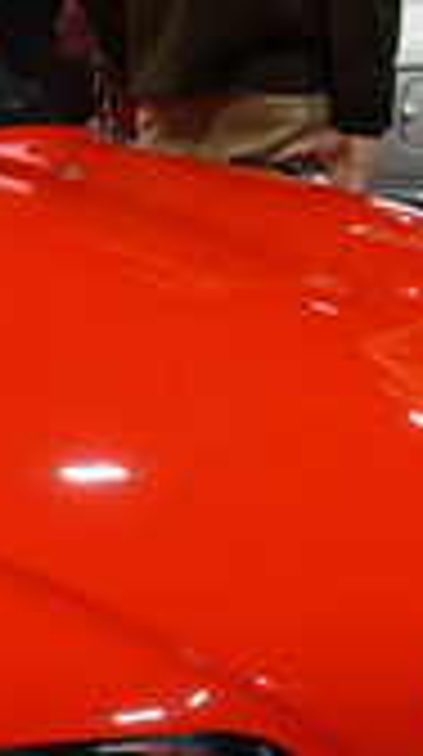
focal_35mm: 116
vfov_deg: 18.3
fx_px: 2322
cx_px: -184
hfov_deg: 10.1
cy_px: 612
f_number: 2.5
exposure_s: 1/40
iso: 250
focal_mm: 11.22
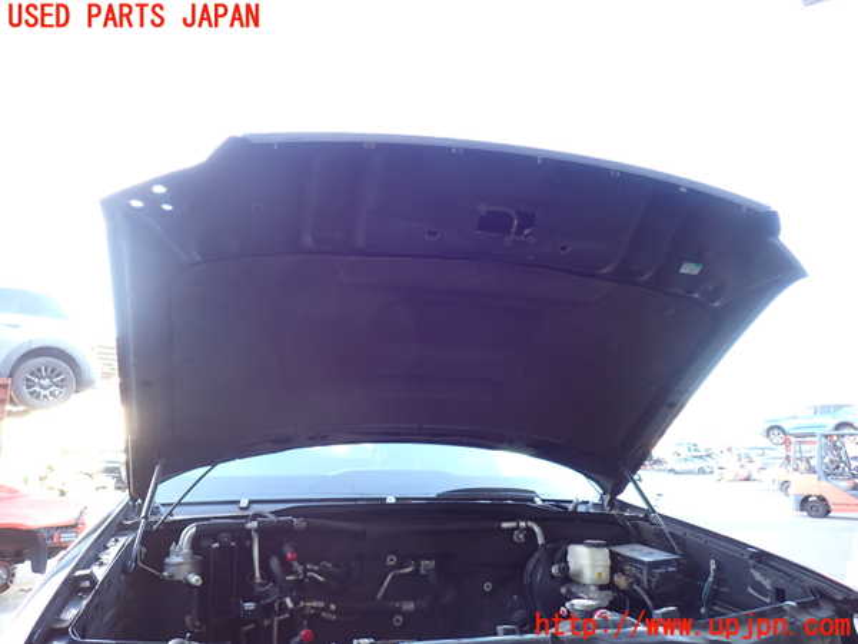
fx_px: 620
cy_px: 322
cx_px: 429
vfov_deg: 54.9
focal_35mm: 25
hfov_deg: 69.4
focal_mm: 4.5
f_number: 2
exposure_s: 1/60
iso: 200
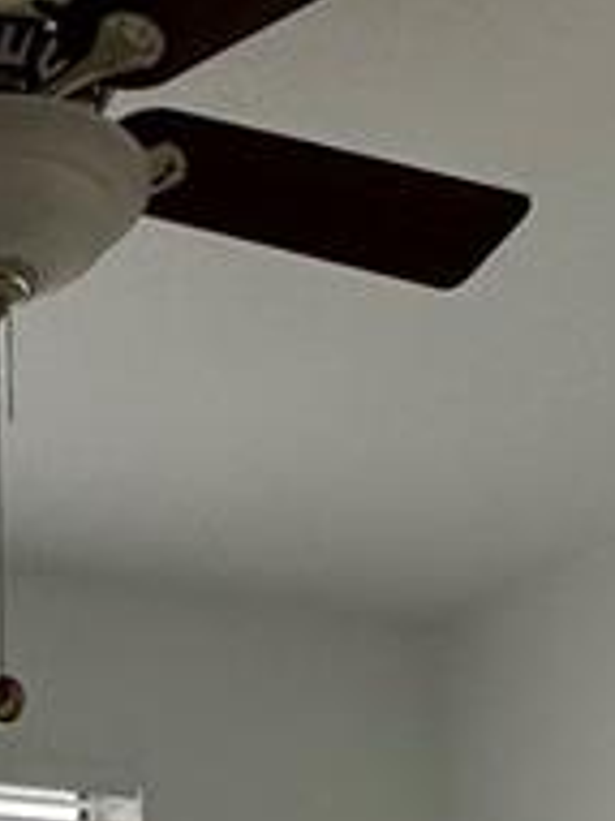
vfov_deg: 18.8
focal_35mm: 88
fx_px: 2087
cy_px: 1333
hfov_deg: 16.1
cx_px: -108
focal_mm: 2.22
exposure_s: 1/99
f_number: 2.2
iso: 125
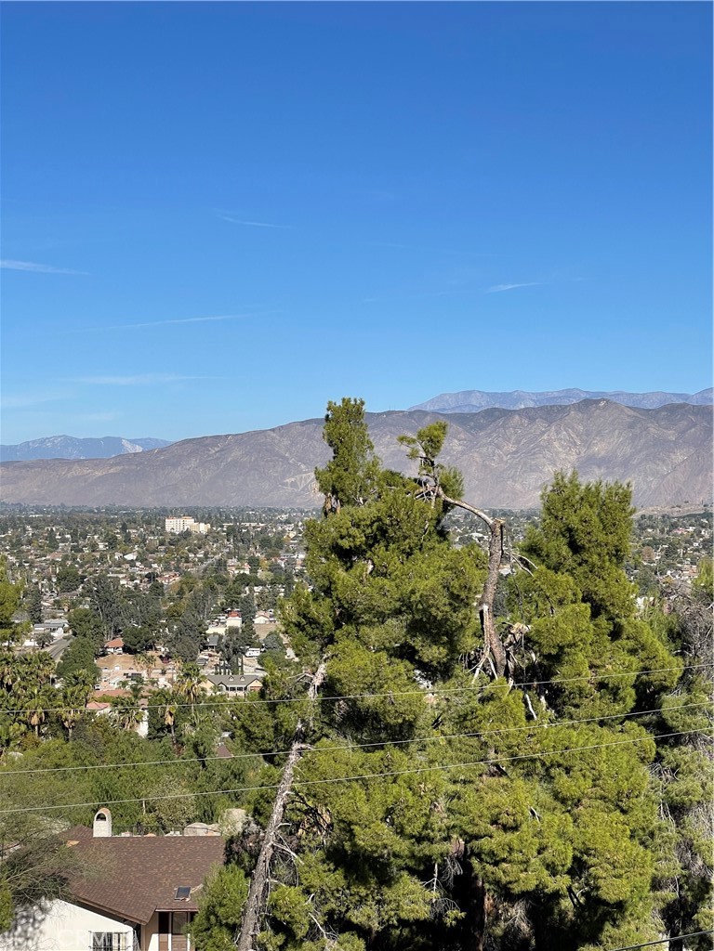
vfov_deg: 30.3
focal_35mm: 64
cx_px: 357
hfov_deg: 22.9
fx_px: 1760
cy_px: 476
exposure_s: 1/1727
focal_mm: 7.5
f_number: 2.2
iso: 20
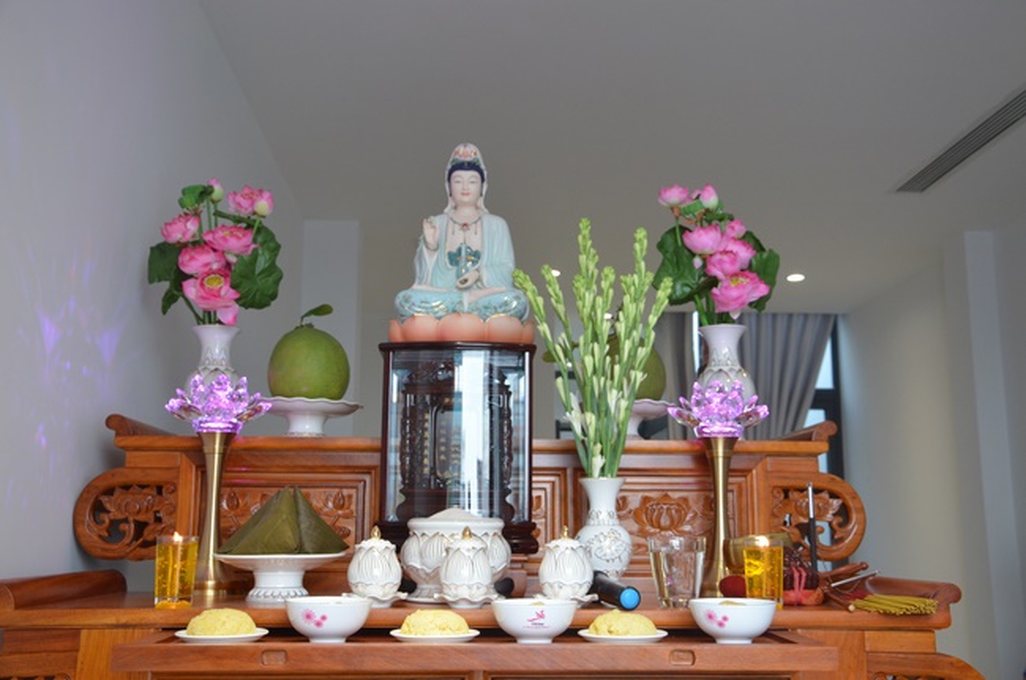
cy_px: 340
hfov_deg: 49.6
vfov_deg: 34.1
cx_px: 513
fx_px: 1110
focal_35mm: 39
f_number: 5.6
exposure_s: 1/125
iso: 1000
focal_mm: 26
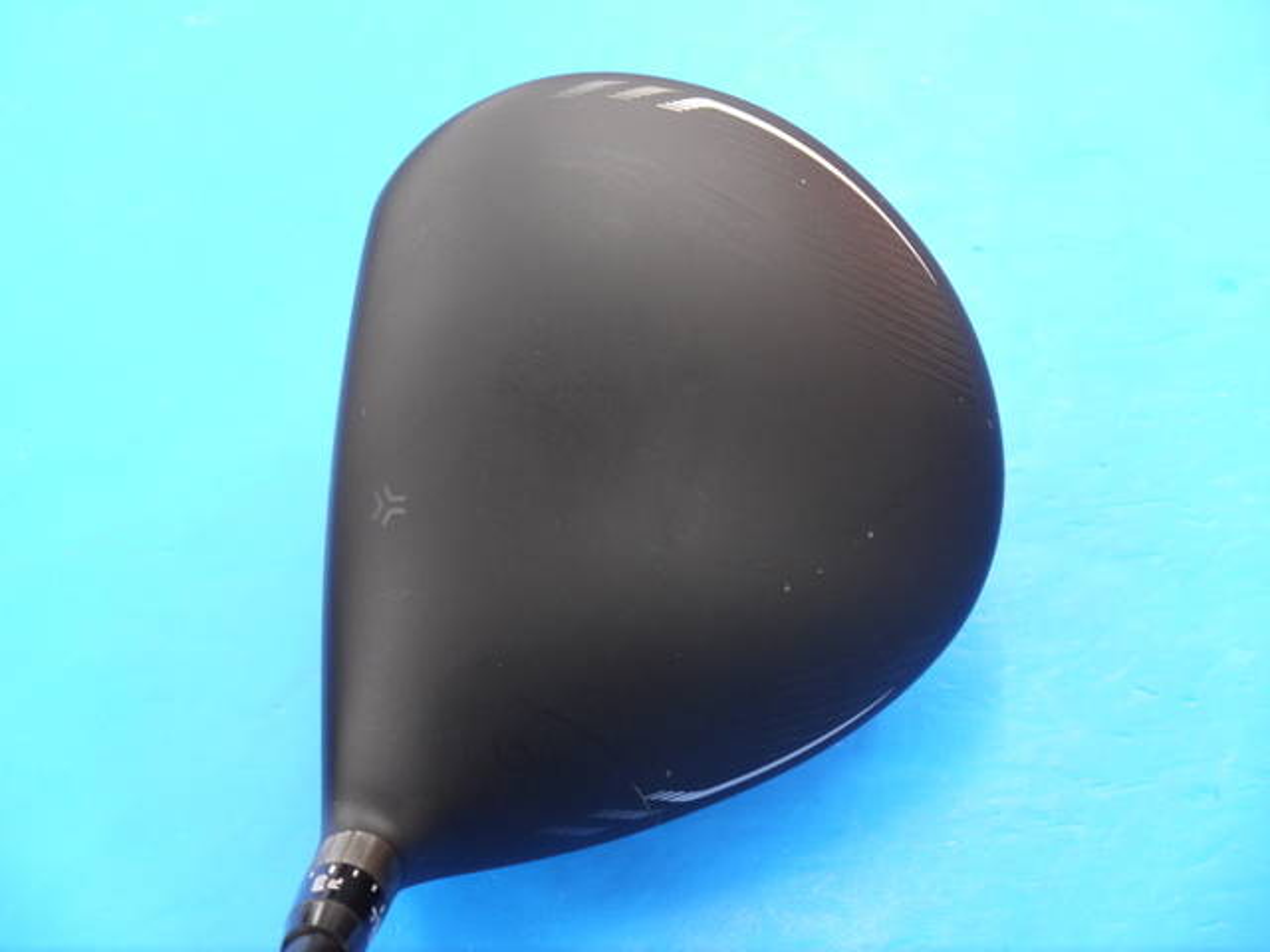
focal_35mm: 84
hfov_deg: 23.3
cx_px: 635
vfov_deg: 17.6
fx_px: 3082
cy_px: 476
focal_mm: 42
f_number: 5.6
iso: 800
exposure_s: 1/40
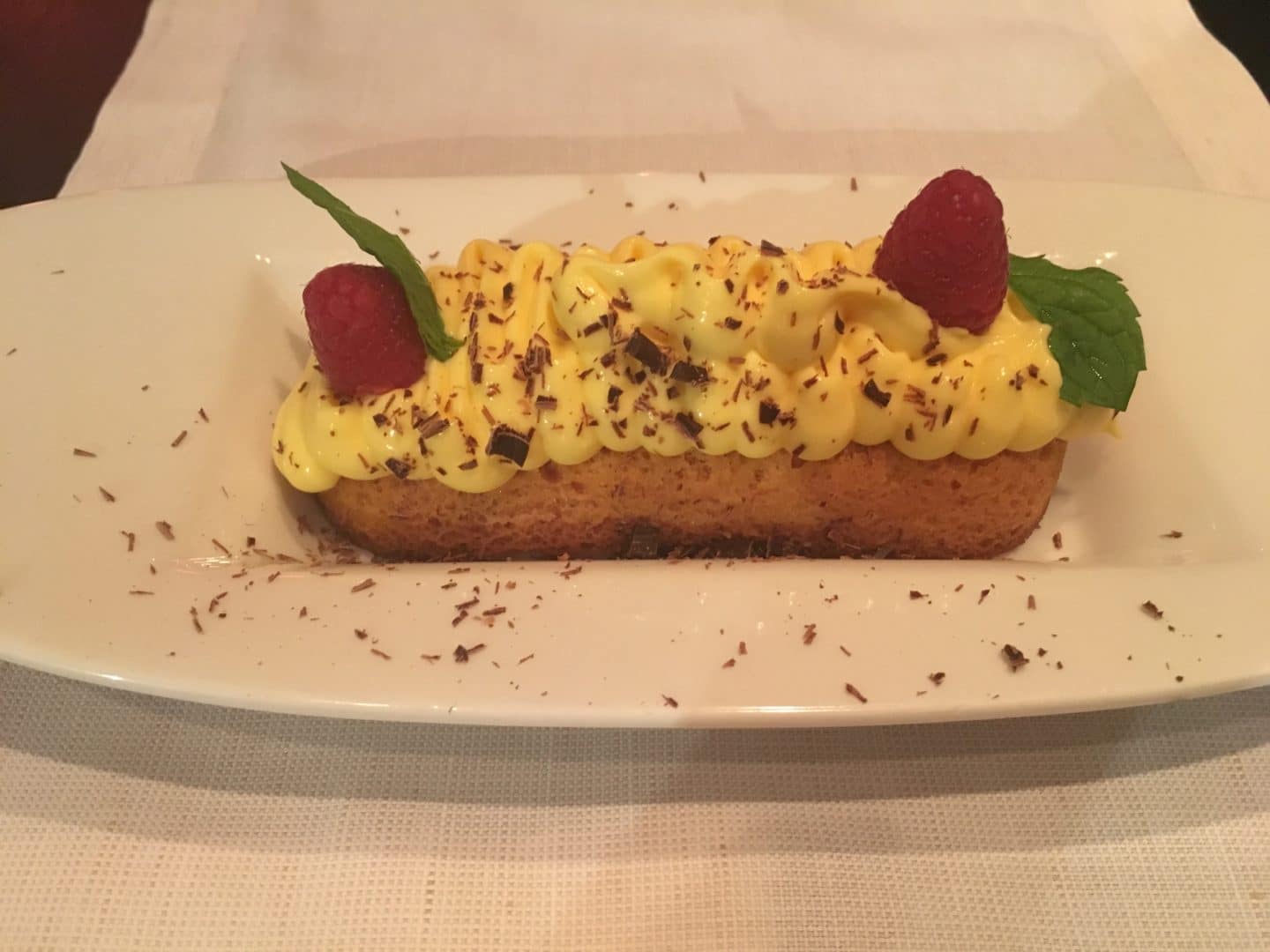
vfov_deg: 48.2
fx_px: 1064
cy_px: 476
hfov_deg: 61.7
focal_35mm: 29
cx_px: 635
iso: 250
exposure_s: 1/17
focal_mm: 4.15
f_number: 2.2
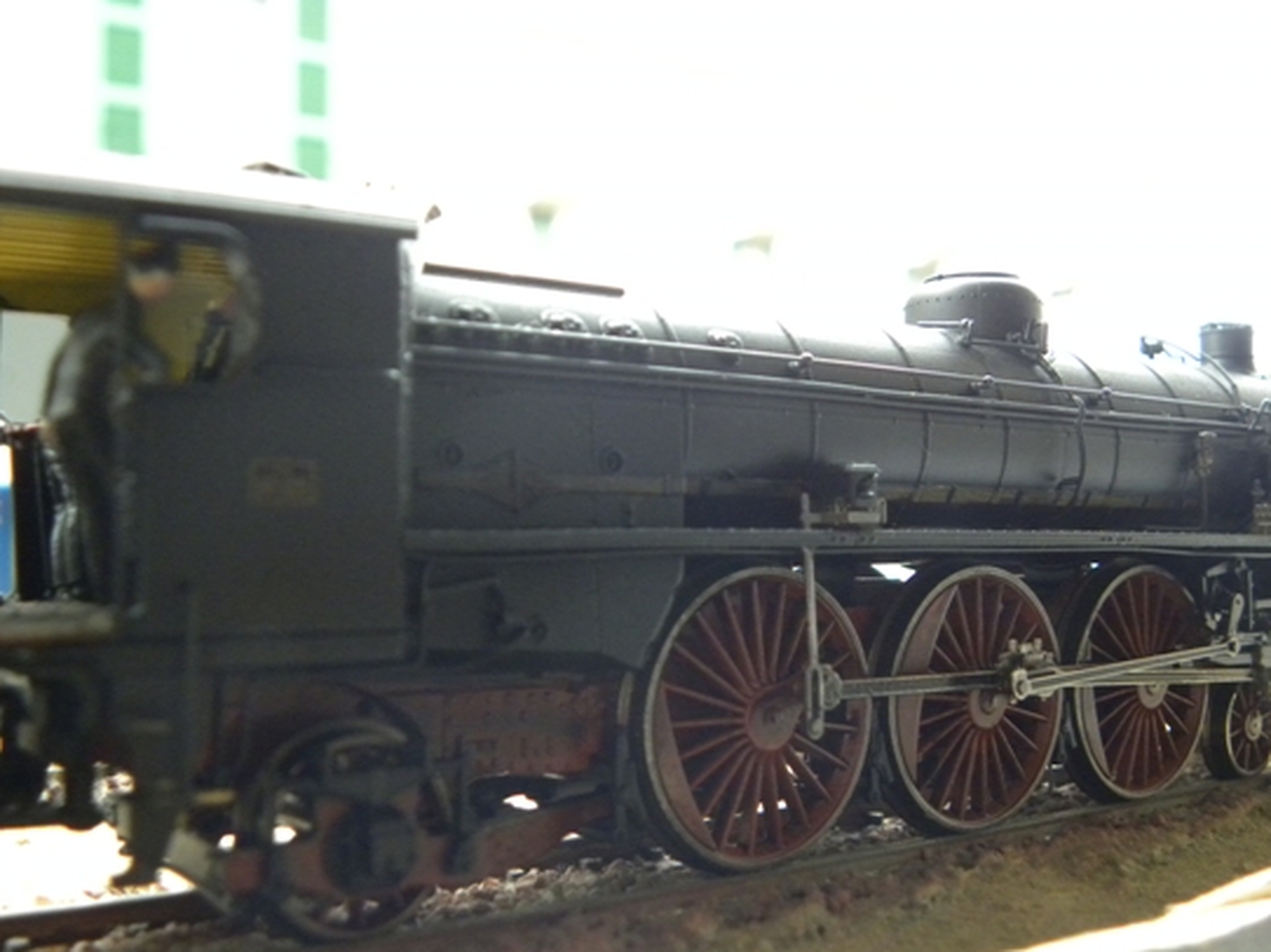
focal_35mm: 39
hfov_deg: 47.9
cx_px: 596
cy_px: 553
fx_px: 1431
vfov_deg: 36.7
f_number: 2.8
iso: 400
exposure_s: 1/55.2
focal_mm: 5.9
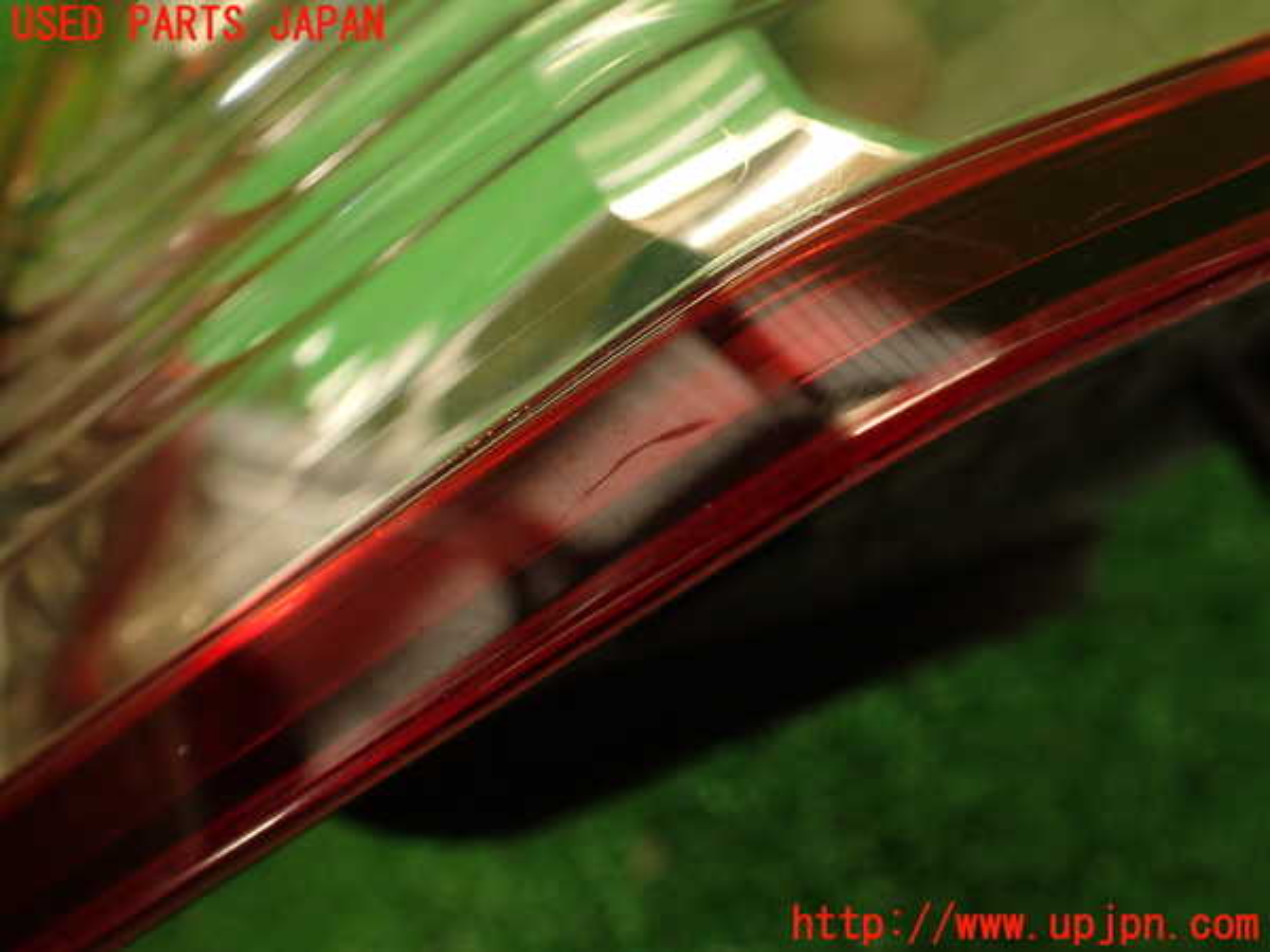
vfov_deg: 46.8
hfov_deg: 60.0
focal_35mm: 30
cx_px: 635
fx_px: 1101
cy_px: 476
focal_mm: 5.4
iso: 200
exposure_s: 1/60
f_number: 2.3
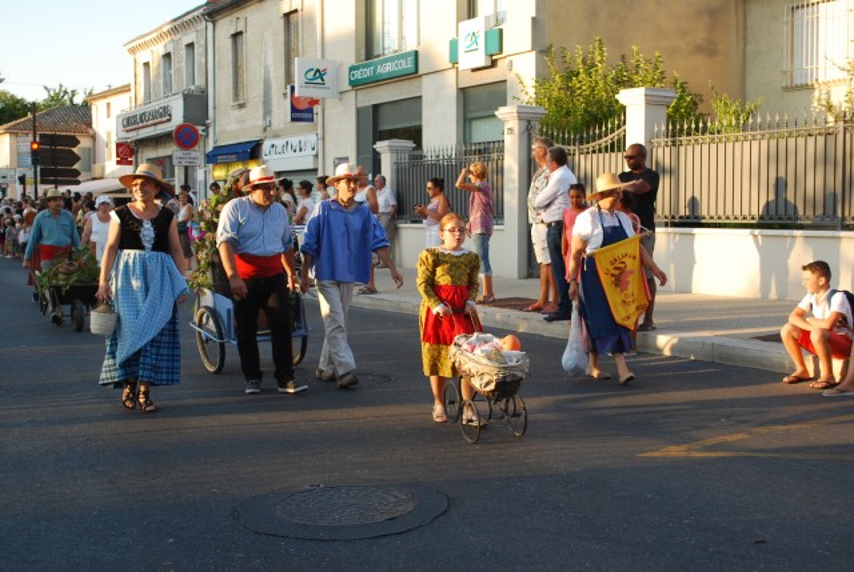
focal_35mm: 48
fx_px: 1140
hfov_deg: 41.1
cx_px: 427
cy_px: 286
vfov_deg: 28.2
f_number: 5.6
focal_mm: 32
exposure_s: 1/125
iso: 180
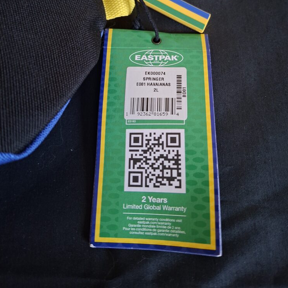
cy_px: 90
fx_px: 264
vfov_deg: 55.8
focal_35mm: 28
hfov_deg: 57.3
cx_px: 146
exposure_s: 1/25
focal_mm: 5.54
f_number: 1.8
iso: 500
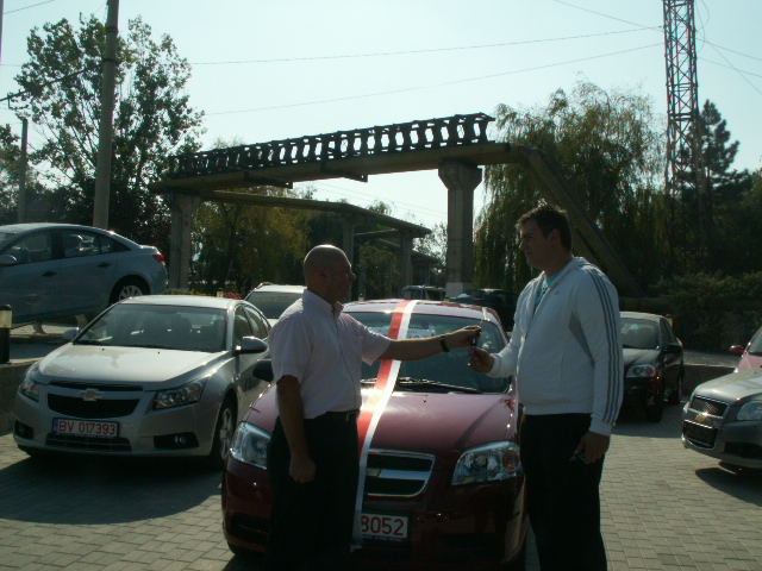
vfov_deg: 40.7
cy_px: 286
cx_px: 381
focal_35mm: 35
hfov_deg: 52.6
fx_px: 770
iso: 50
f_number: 8
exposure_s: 1/320
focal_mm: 5.86
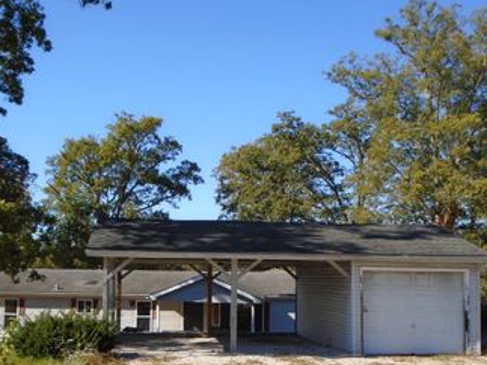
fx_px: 675
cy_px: 256
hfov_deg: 39.7
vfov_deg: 29.9
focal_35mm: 48
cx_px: 238
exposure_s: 1/640
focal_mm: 5.5
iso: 100
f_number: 3.5
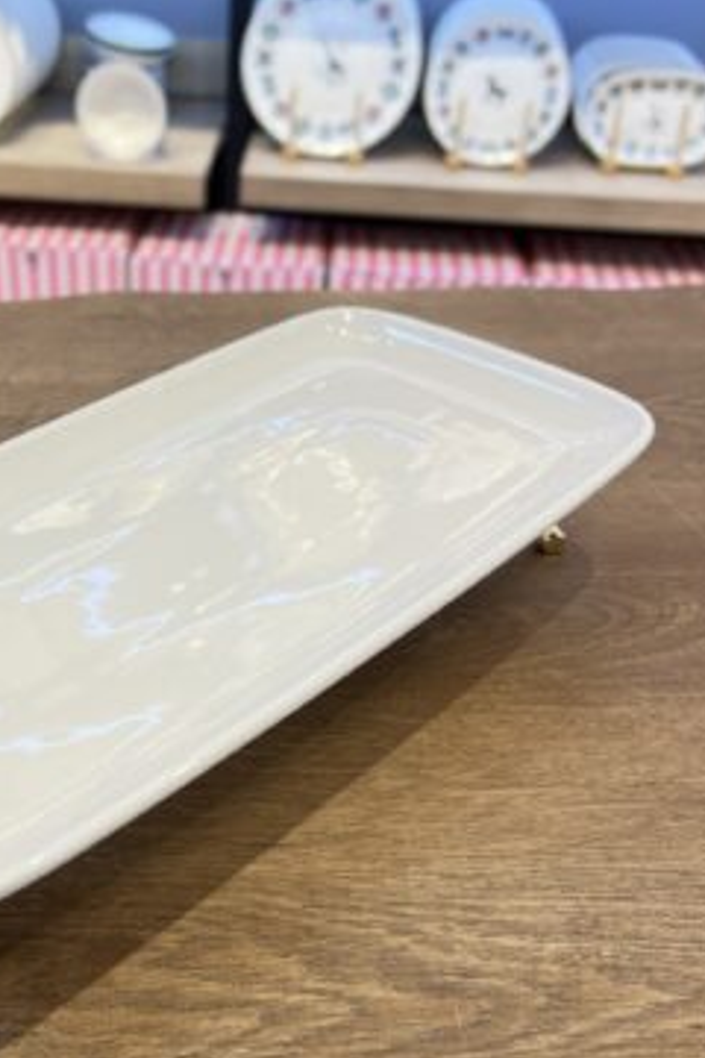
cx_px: 182
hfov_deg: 30.7
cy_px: 601
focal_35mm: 43
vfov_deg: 45.3
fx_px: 1263
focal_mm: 5.7
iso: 50
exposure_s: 1/100
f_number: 1.5
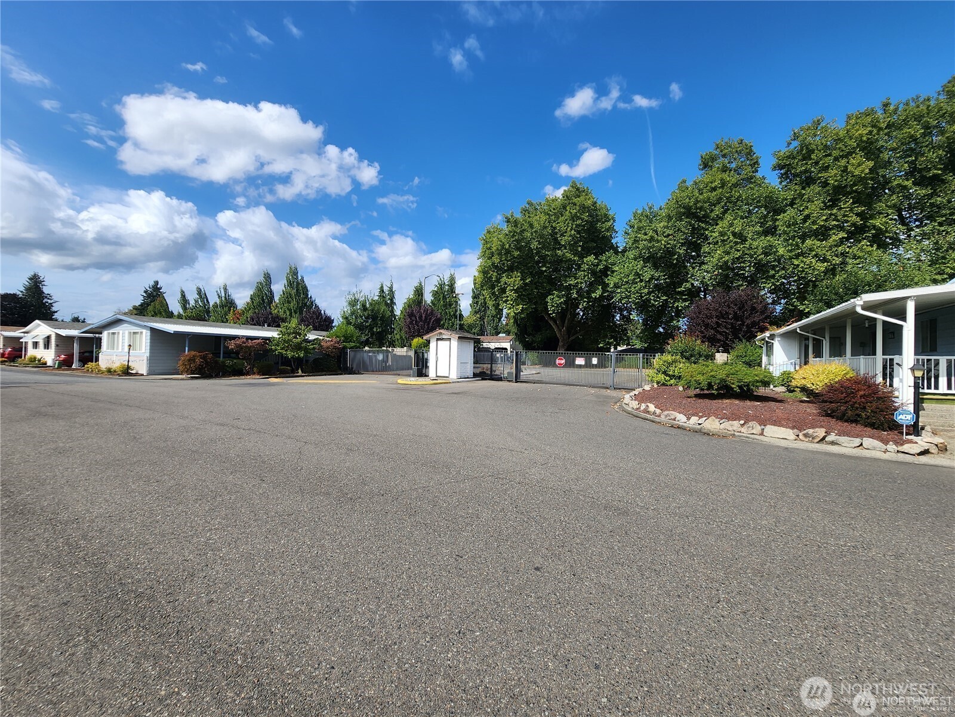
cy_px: 358
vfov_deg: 89.9
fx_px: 359
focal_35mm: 13
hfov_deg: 106.2
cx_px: 478
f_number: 2.2
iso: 50
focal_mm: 2.2
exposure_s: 1/1951
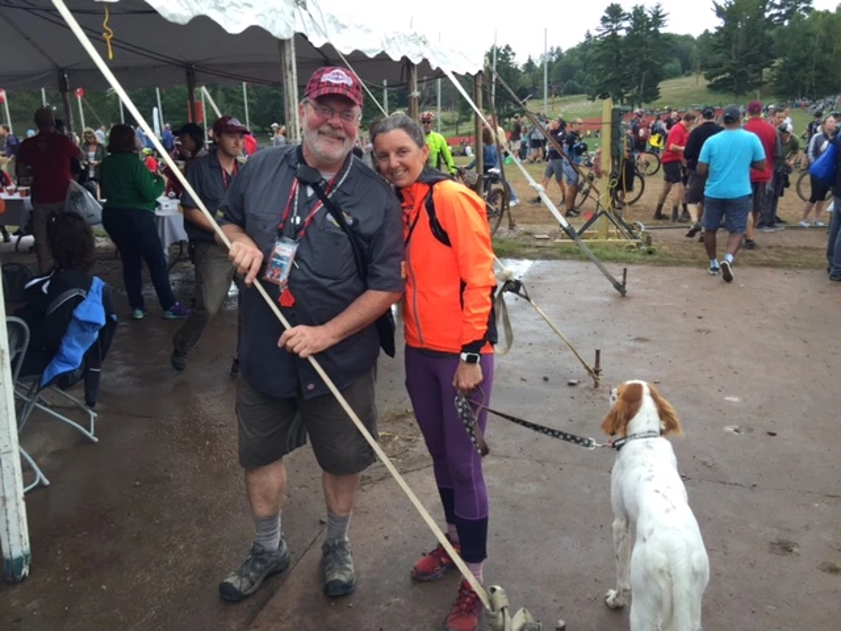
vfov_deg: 48.2
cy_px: 316
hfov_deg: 61.7
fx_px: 705
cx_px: 420
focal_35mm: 29
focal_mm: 4.15
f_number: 2.2
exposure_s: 1/182
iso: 32
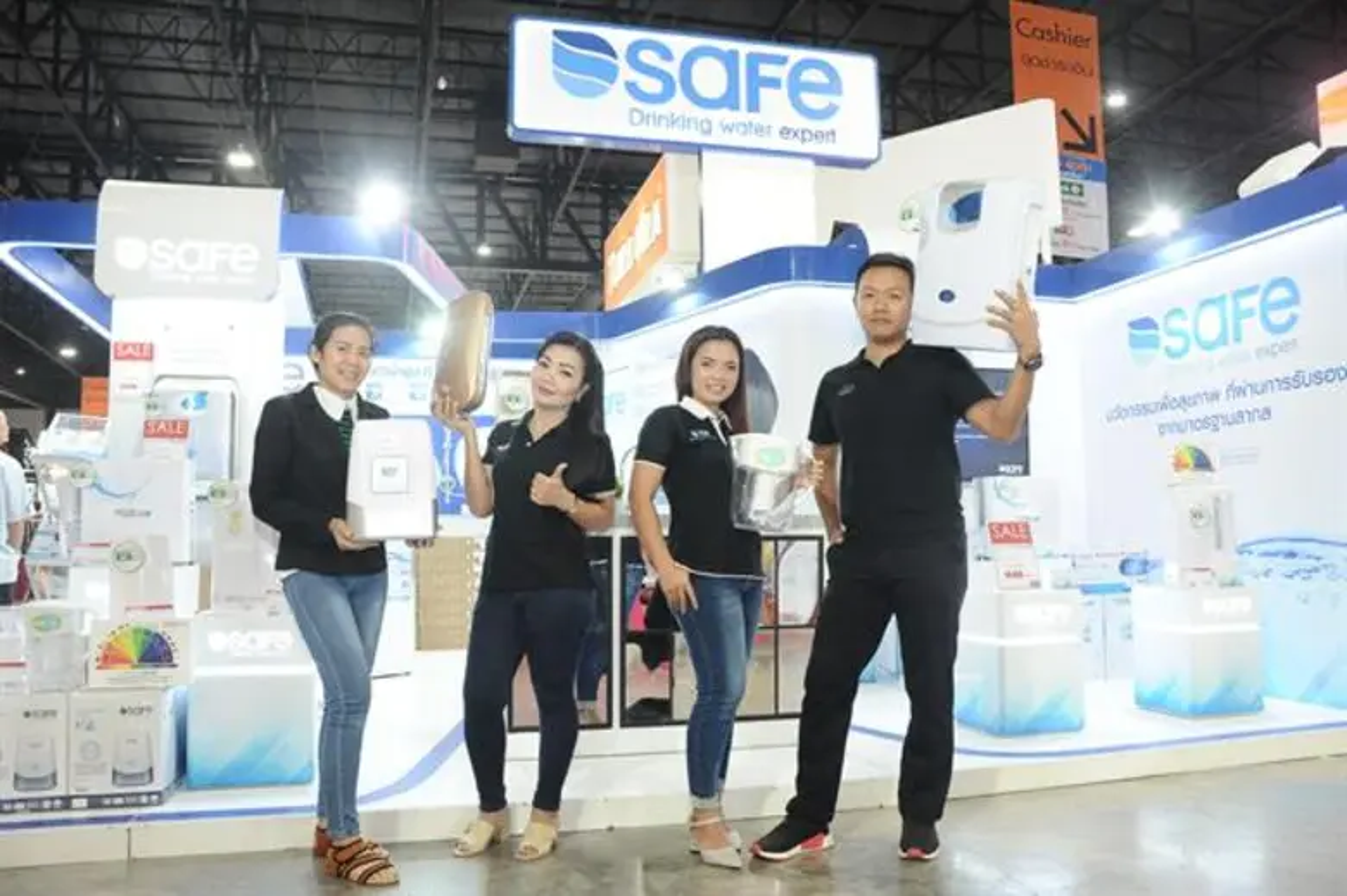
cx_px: 674
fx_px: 1047
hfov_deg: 65.5
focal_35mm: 28
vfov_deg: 46.3
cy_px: 448
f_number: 5
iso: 6400
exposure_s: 1/125
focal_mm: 28
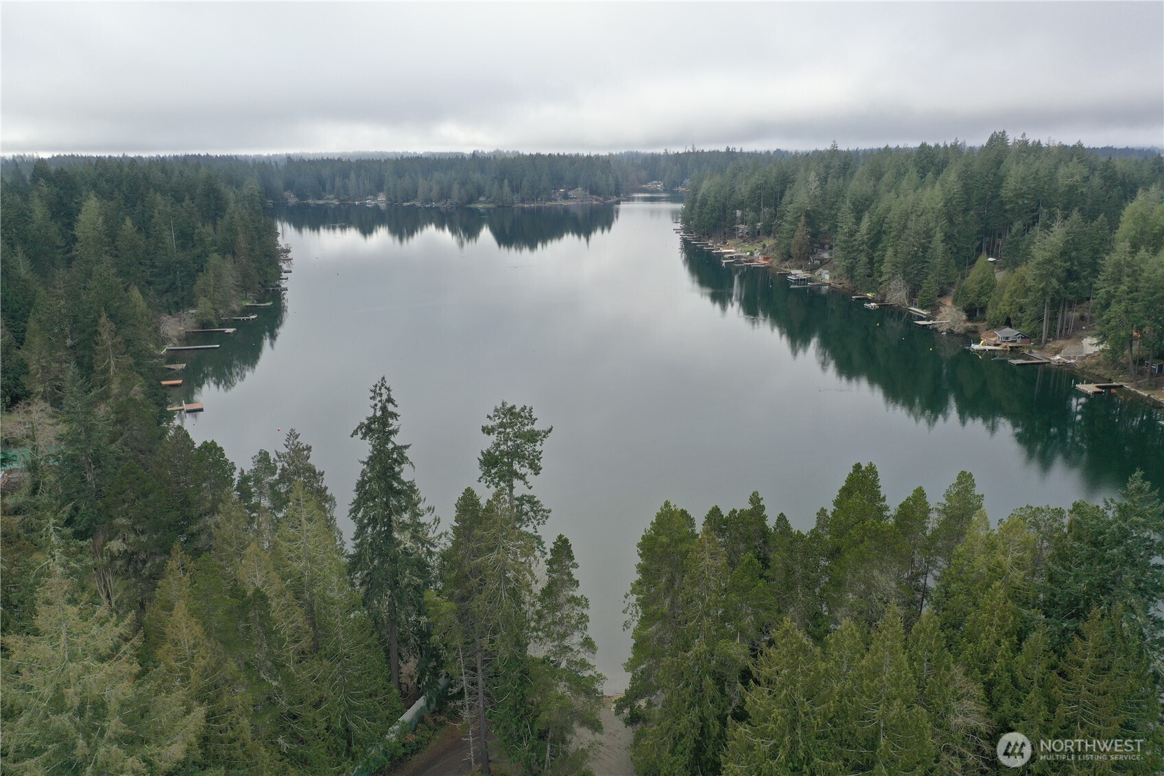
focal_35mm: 28
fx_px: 905
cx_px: 582
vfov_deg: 46.4
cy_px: 388
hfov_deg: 65.5
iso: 100
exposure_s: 1/500
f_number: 3.5
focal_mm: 10.26
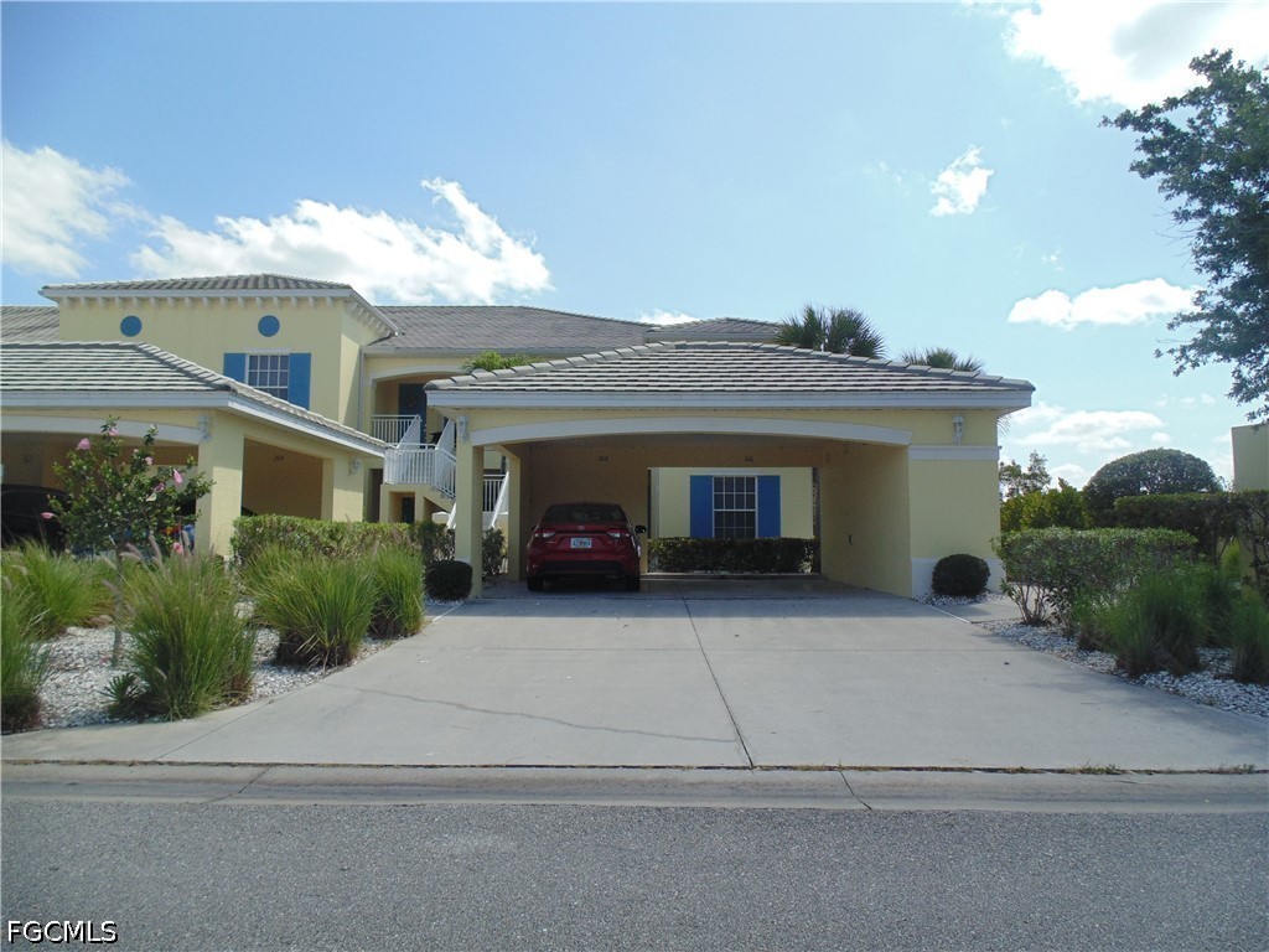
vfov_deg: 61.1
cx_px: 634
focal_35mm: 22
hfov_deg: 76.4
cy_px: 476
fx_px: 807
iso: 80
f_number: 9.7
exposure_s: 1/125
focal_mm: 4
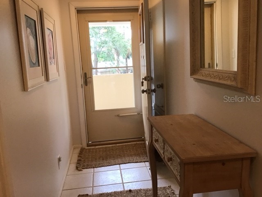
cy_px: 98
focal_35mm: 31
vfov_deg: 45.4
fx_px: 235
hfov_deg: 58.4
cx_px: 131
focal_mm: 3.3
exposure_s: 1/30
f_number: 2.4
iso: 80
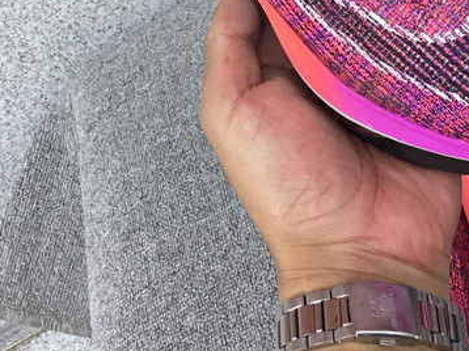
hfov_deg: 24.9
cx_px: 314
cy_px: -88
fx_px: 1056
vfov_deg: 17.8
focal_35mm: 78
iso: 25
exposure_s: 1/310
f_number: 2.4
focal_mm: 3.3
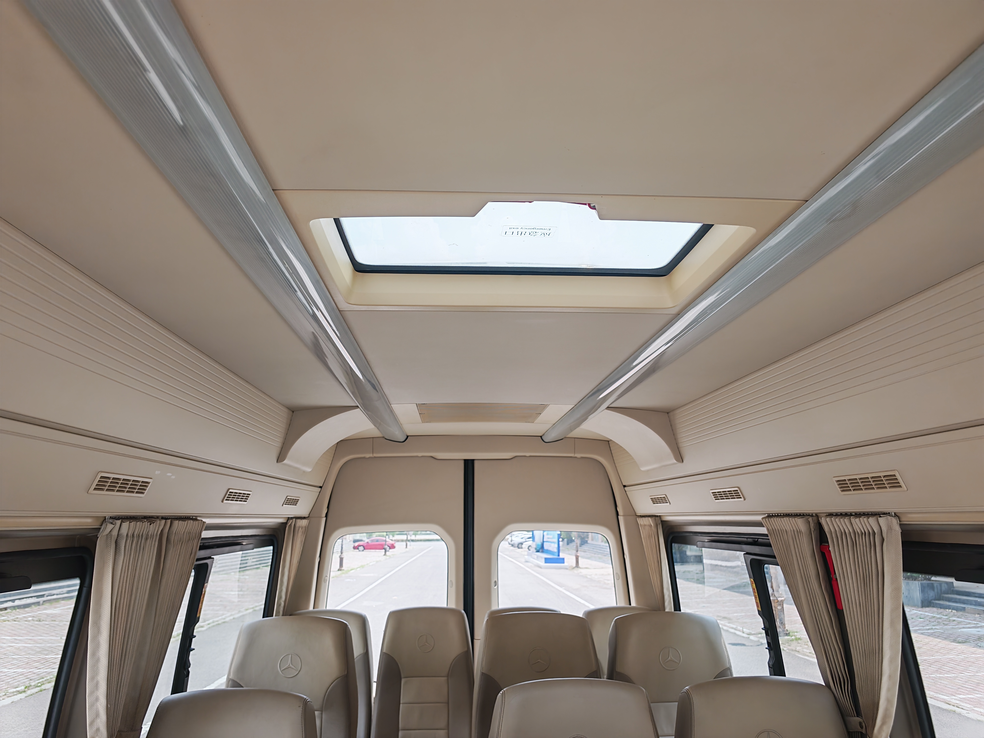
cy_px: 369
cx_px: 492
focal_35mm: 24
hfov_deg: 71.6
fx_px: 682
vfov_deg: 56.8
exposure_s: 1/130
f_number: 2
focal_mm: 6.83
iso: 50
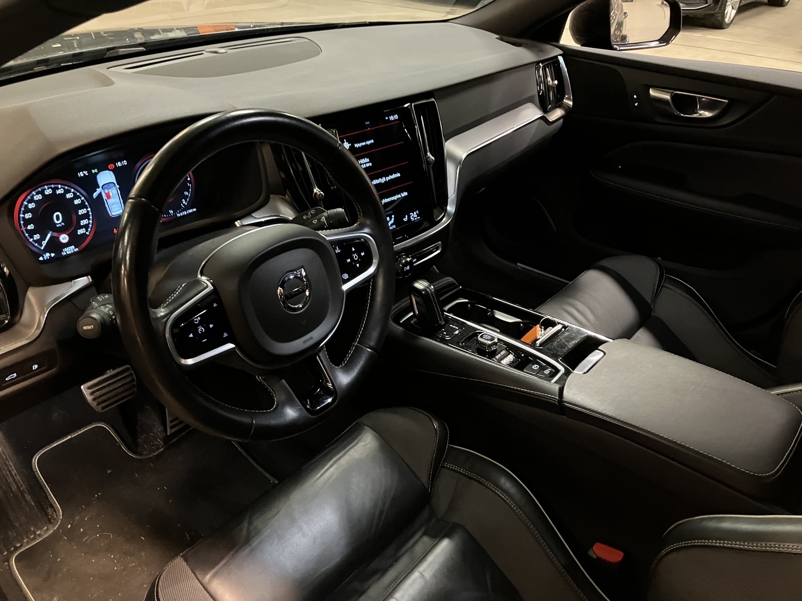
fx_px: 649
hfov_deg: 63.4
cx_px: 401
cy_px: 300
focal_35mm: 28
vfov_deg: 49.7
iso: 400
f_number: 1.8
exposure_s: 1/25
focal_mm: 3.99
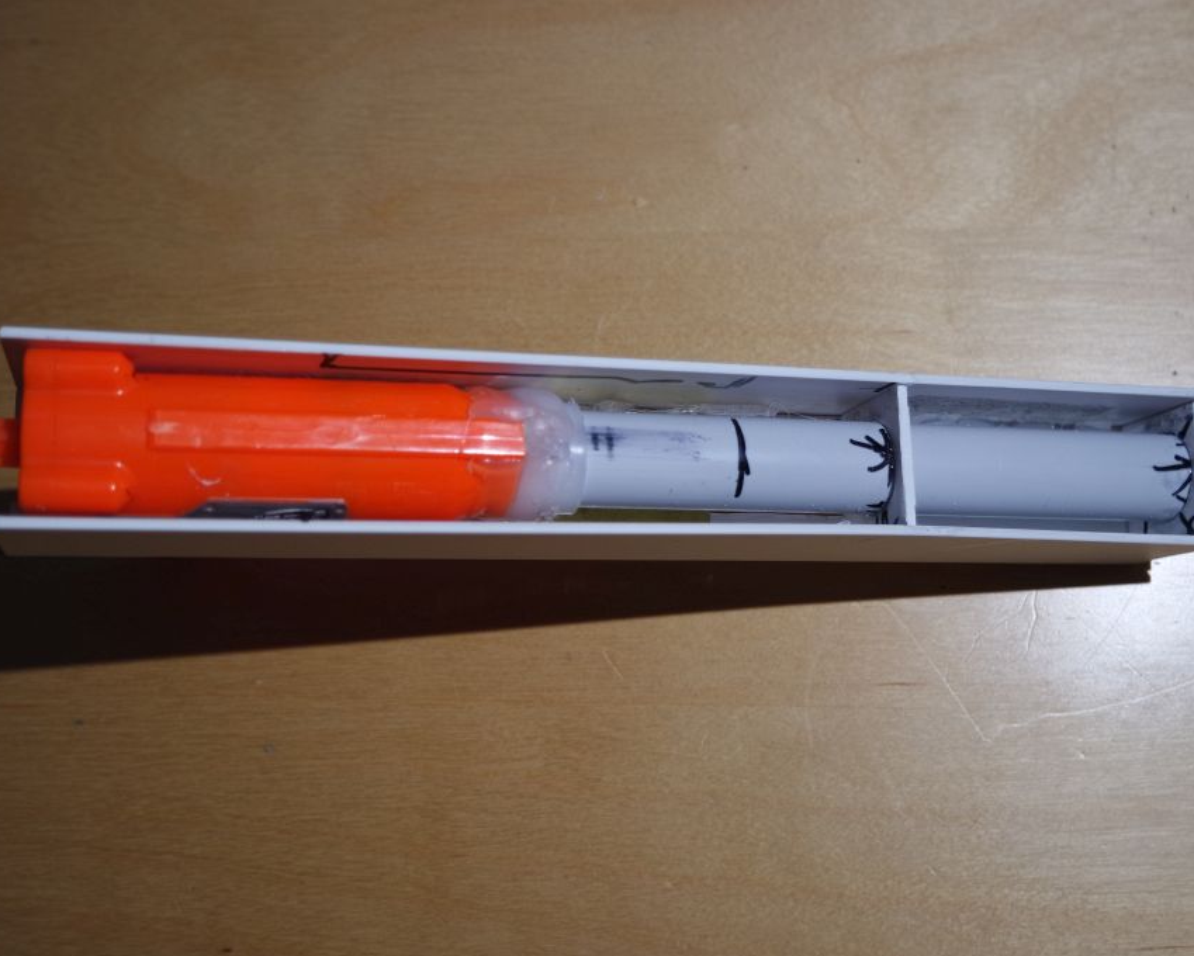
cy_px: 479
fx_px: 1520
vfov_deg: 34.9
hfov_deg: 42.9
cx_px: 589
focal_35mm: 43
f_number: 4.5
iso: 400
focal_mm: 25
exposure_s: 1/50
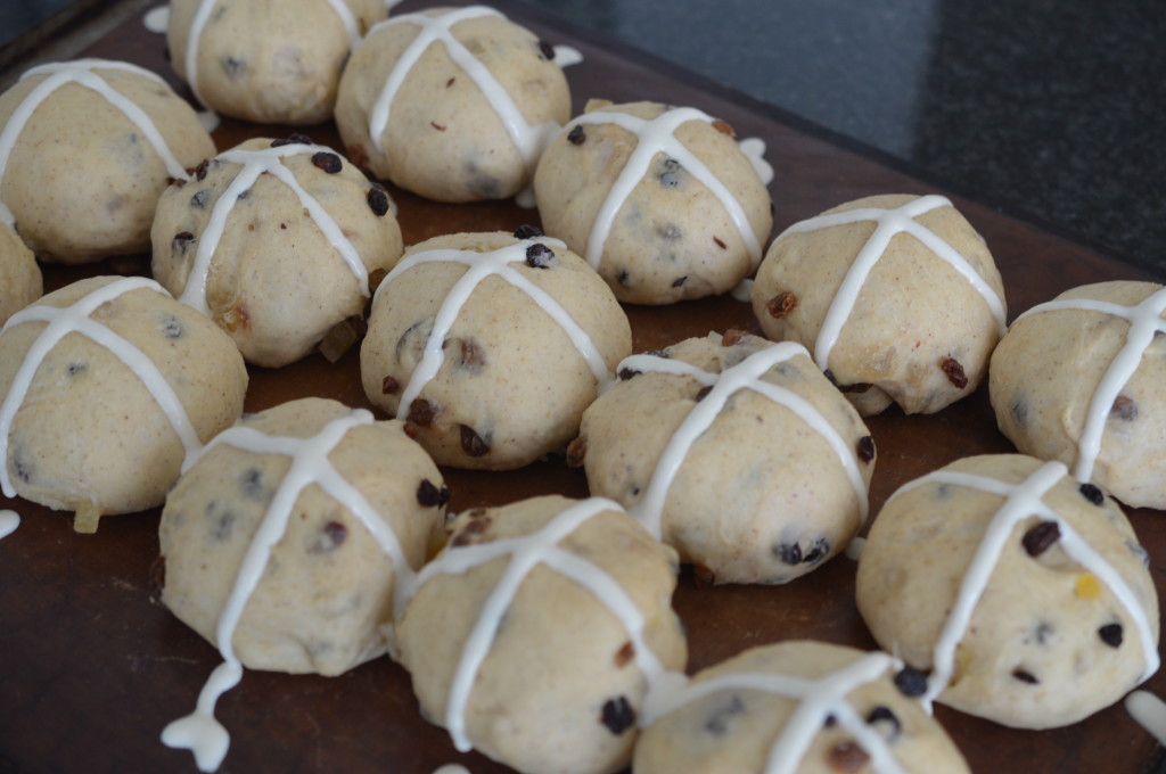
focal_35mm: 60
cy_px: 387
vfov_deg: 22.6
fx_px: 1941
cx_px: 583
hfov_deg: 33.4
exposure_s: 1/60
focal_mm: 40
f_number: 4
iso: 400
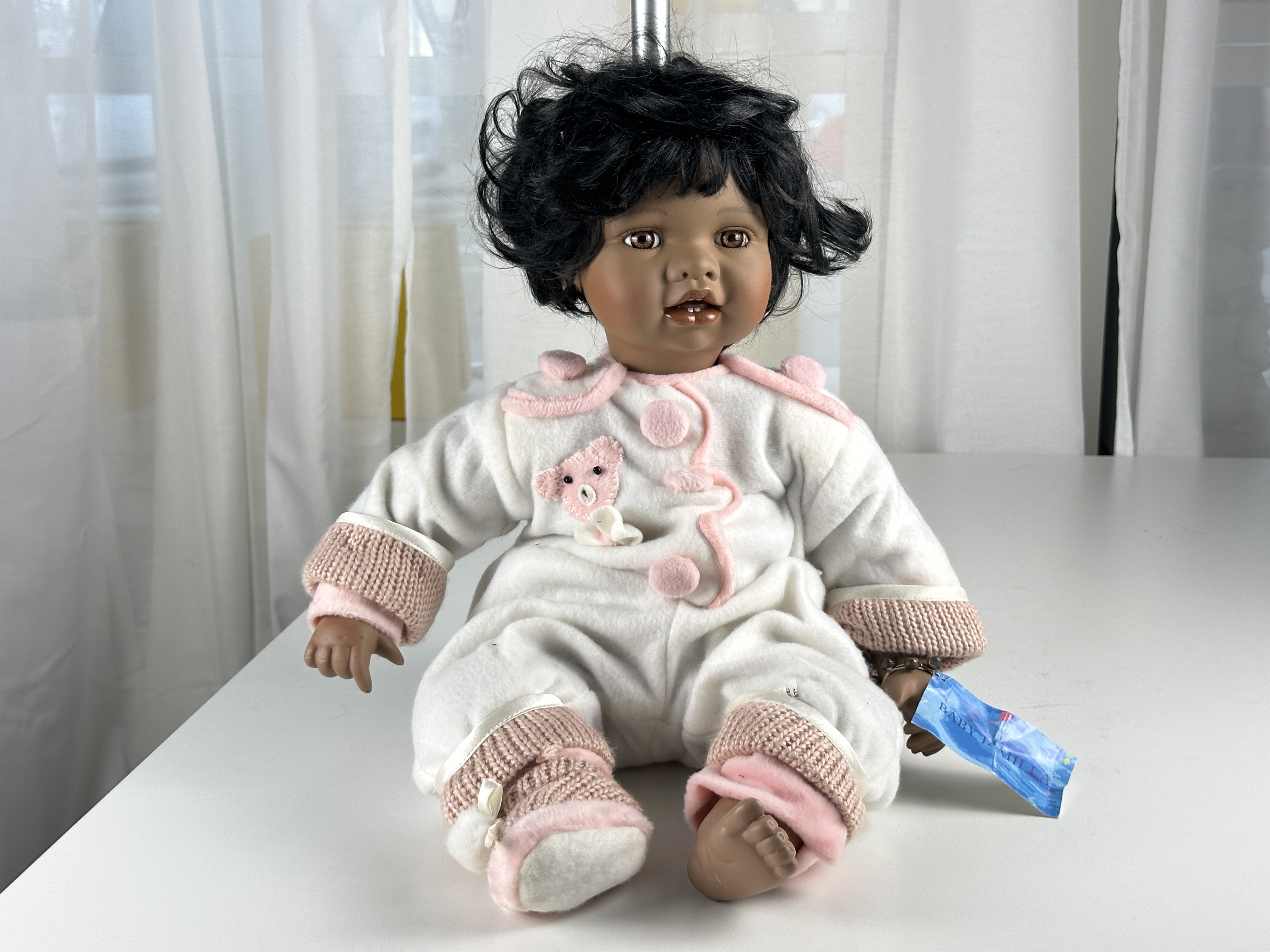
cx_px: 635
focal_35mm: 48
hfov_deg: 39.7
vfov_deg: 30.3
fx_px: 1761
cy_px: 476
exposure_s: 1/173
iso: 64
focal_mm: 6.86
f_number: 1.78
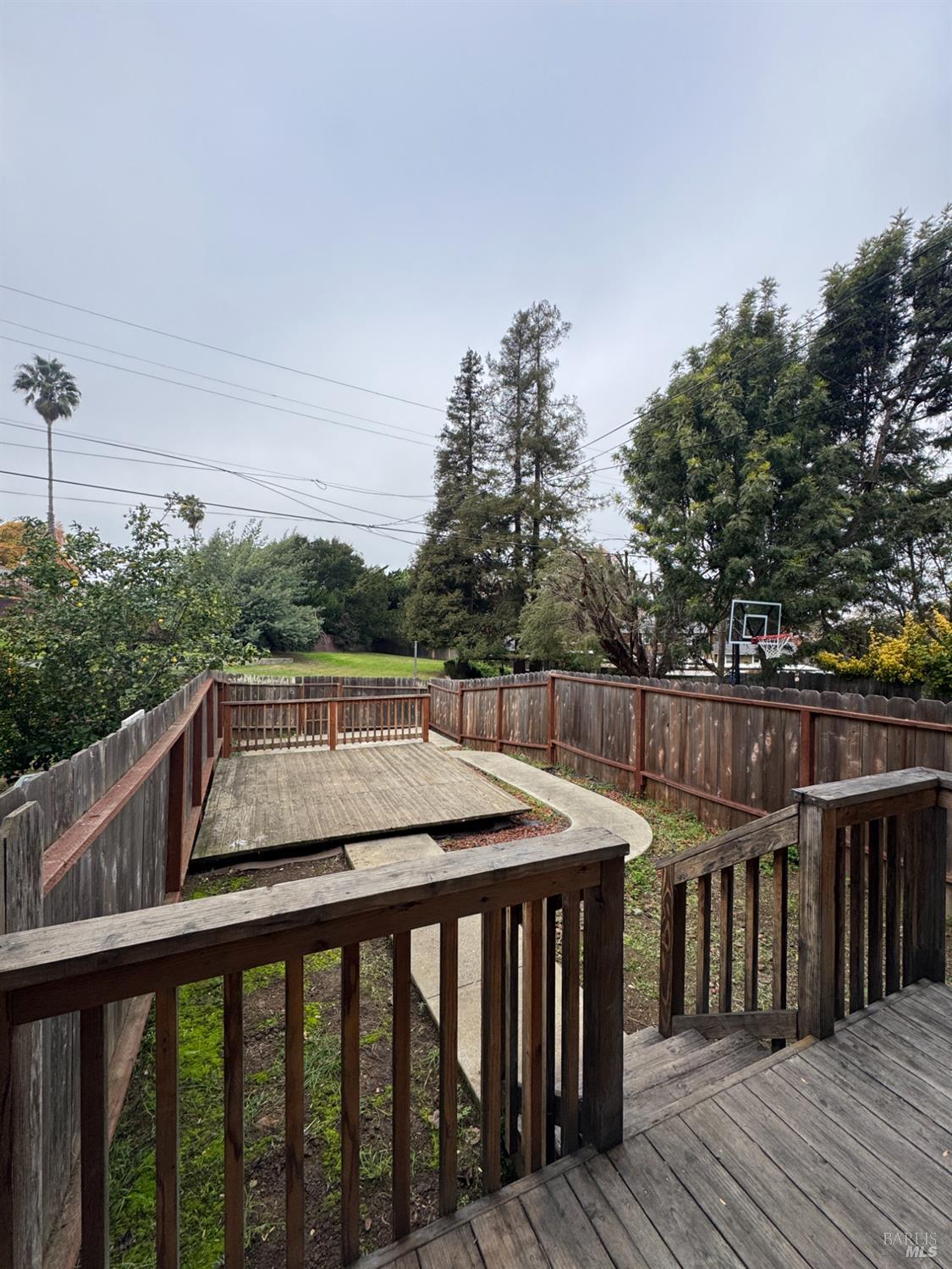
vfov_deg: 102.1
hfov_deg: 85.7
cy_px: 634
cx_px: 476
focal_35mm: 14
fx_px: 513
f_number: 2.2
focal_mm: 2.22
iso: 40
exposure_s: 1/605
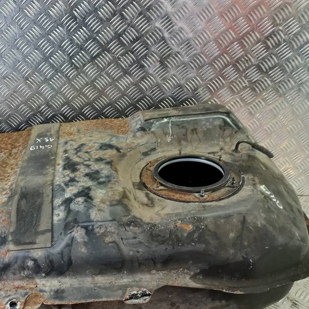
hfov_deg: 43.4
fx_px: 374
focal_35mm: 37
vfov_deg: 44.9
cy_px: 158
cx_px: 75
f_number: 1.8
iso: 80
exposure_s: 1/50
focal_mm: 4.6
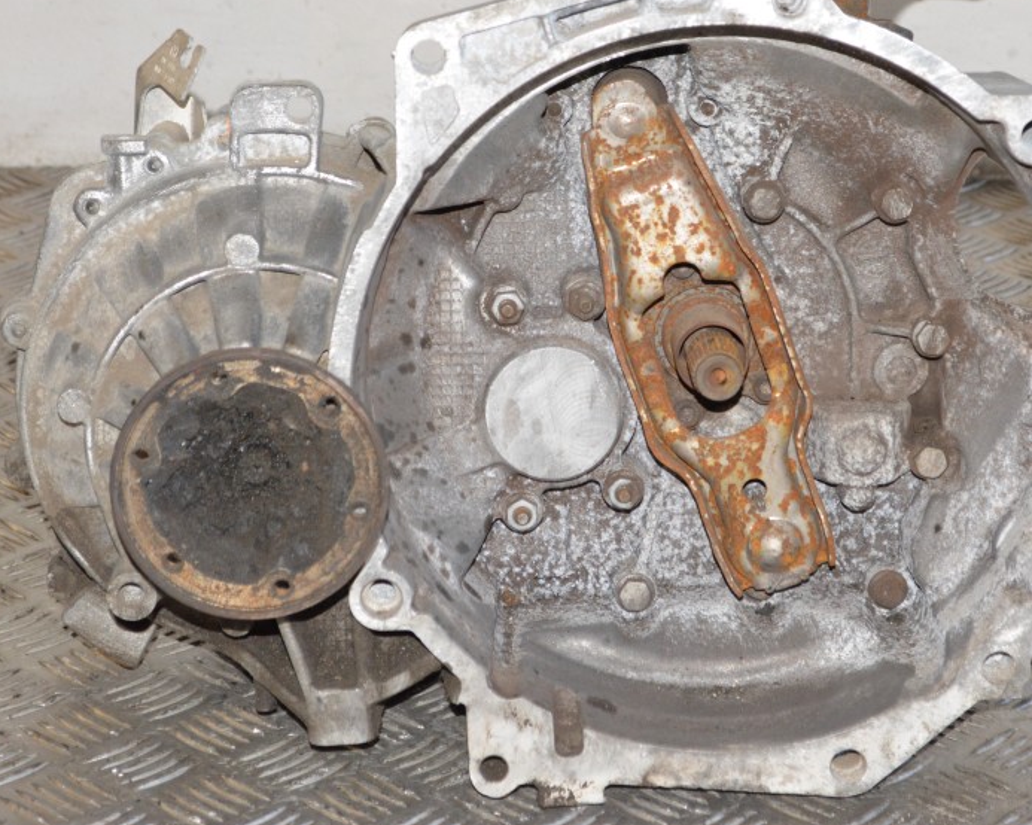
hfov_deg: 18.4
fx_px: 3176
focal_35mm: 104
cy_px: 331
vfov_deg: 14.8
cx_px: 652
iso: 2000
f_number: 6.3
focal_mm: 50
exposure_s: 1/60
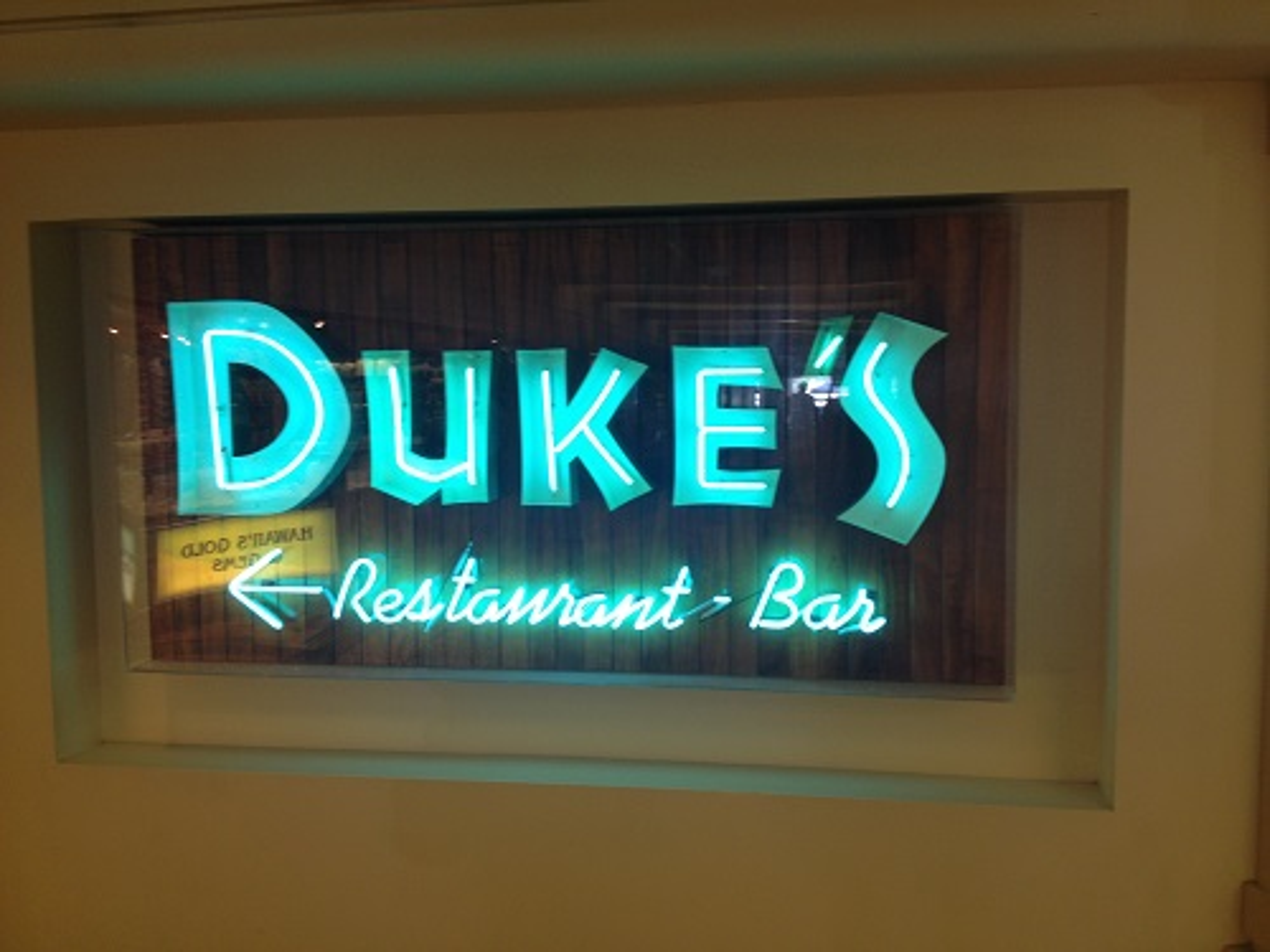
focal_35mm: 35
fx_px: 1284
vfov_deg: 40.7
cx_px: 635
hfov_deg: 52.6
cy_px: 476
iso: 50
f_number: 2.4
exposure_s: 1/30
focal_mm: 4.28
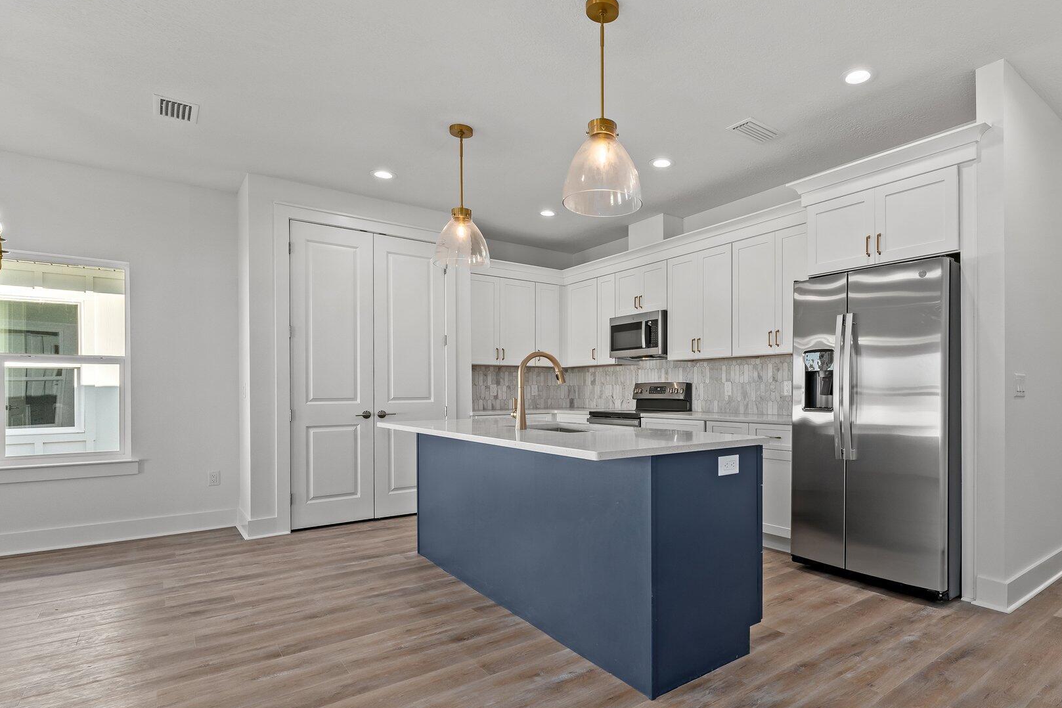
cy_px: 387
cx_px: 651
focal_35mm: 19
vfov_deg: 63.4
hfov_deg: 84.4
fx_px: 572
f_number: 8
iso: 400
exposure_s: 1/8
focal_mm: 15.3
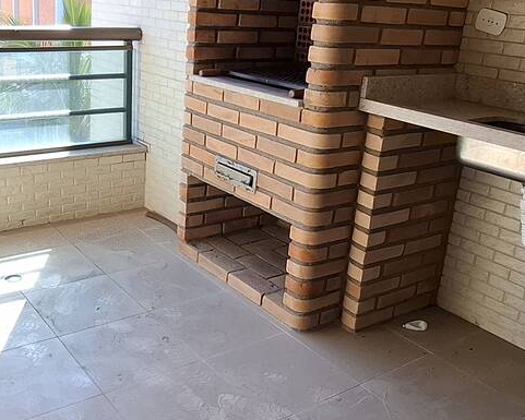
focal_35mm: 38
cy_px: 189
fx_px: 591
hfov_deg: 47.4
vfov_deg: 39.1
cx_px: 190
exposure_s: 1/138
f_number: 2.2
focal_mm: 1.74
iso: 40
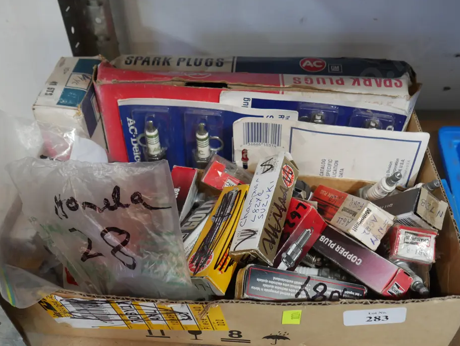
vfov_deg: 37.7
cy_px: 191
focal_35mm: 38
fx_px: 505
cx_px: 222
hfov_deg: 48.9
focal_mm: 17
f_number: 4.5
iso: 800
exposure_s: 1/60
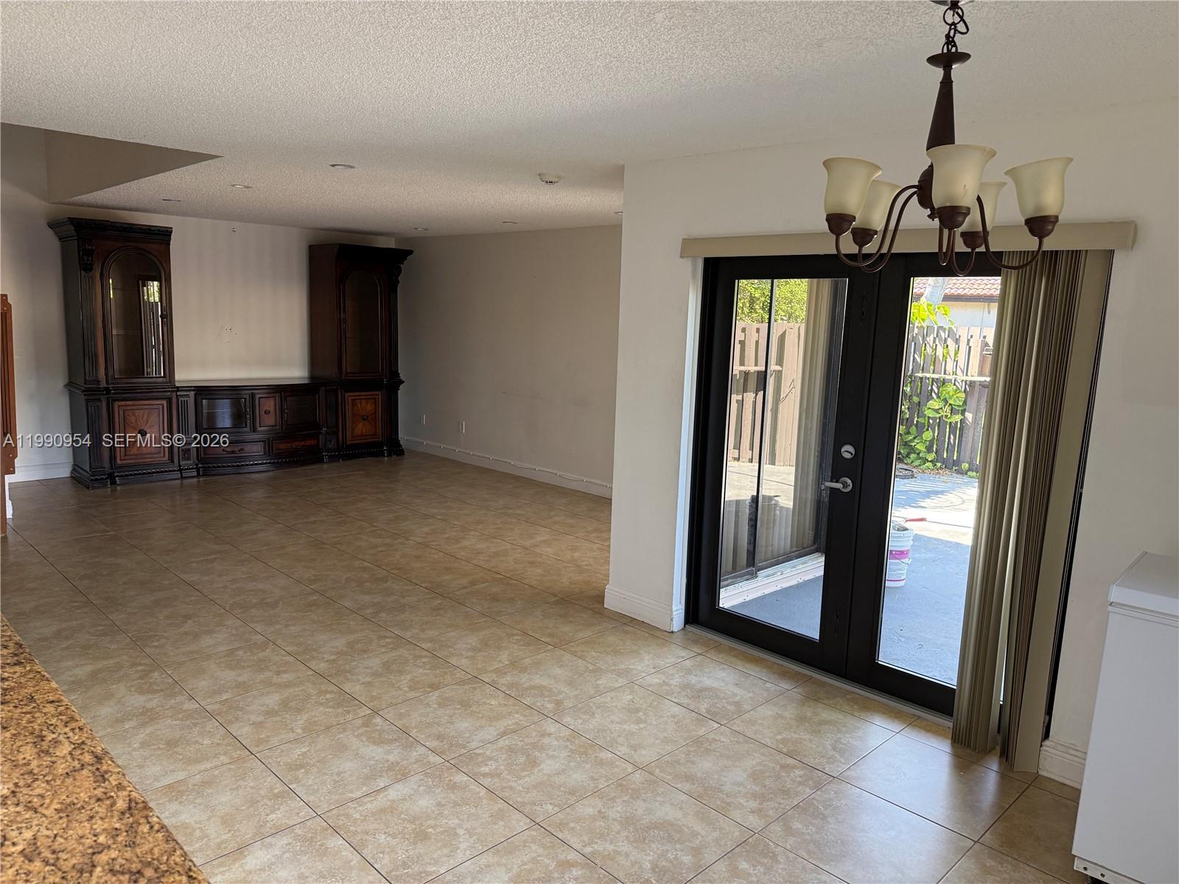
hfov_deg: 71.6
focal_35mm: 24
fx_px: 817
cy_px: 442
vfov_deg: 56.8
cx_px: 590
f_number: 1.78
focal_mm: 6.76
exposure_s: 1/120
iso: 250
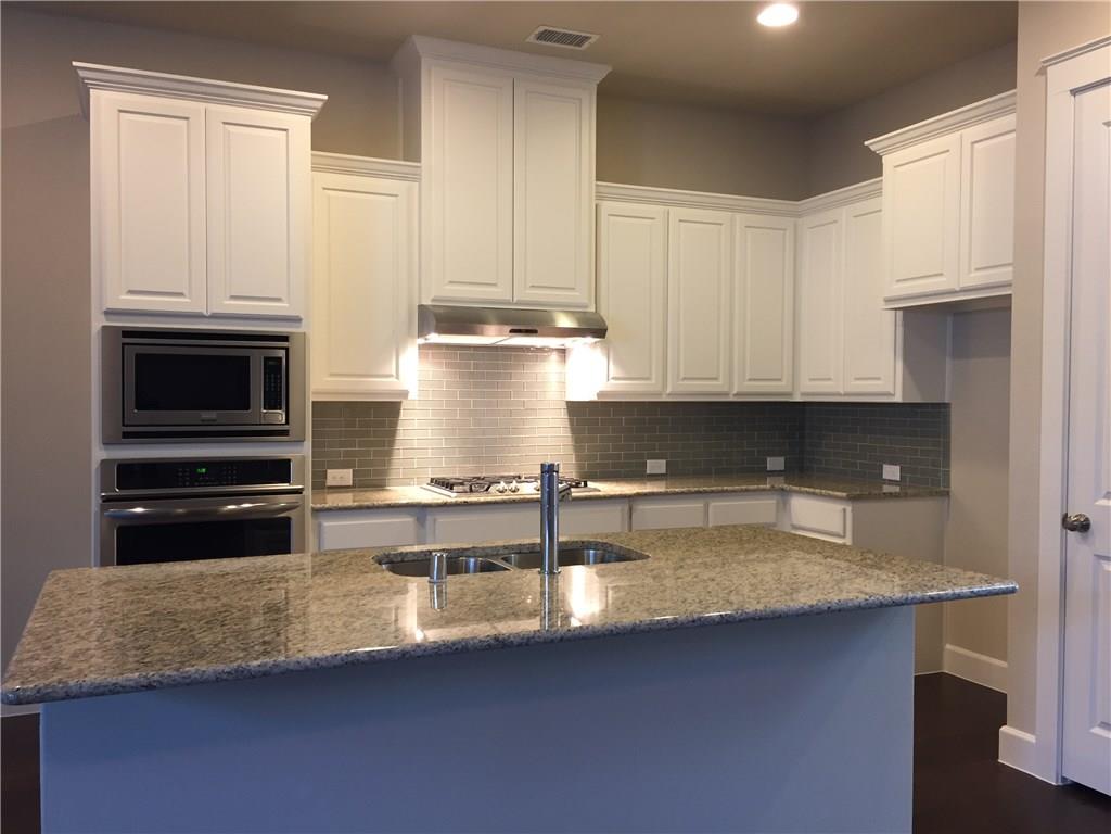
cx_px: 556
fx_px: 931
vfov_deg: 48.2
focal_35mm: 29
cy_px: 417
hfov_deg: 61.7
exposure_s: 1/30
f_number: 2.2
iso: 80
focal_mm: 4.15
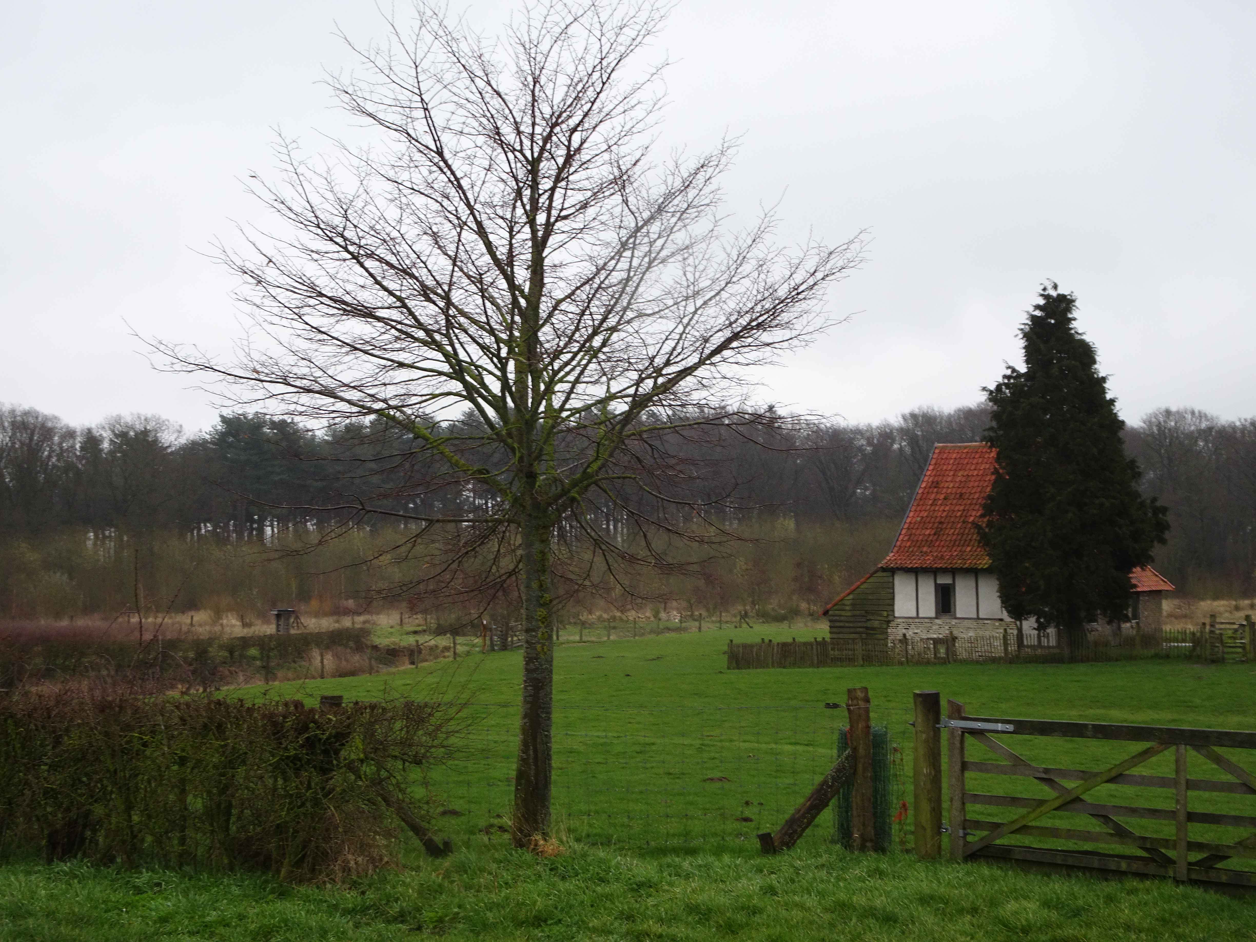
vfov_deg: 31.5
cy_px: 471
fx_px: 1669
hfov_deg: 41.2
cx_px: 628
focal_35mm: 46
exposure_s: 1/50
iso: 80
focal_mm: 7.87
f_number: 4.5
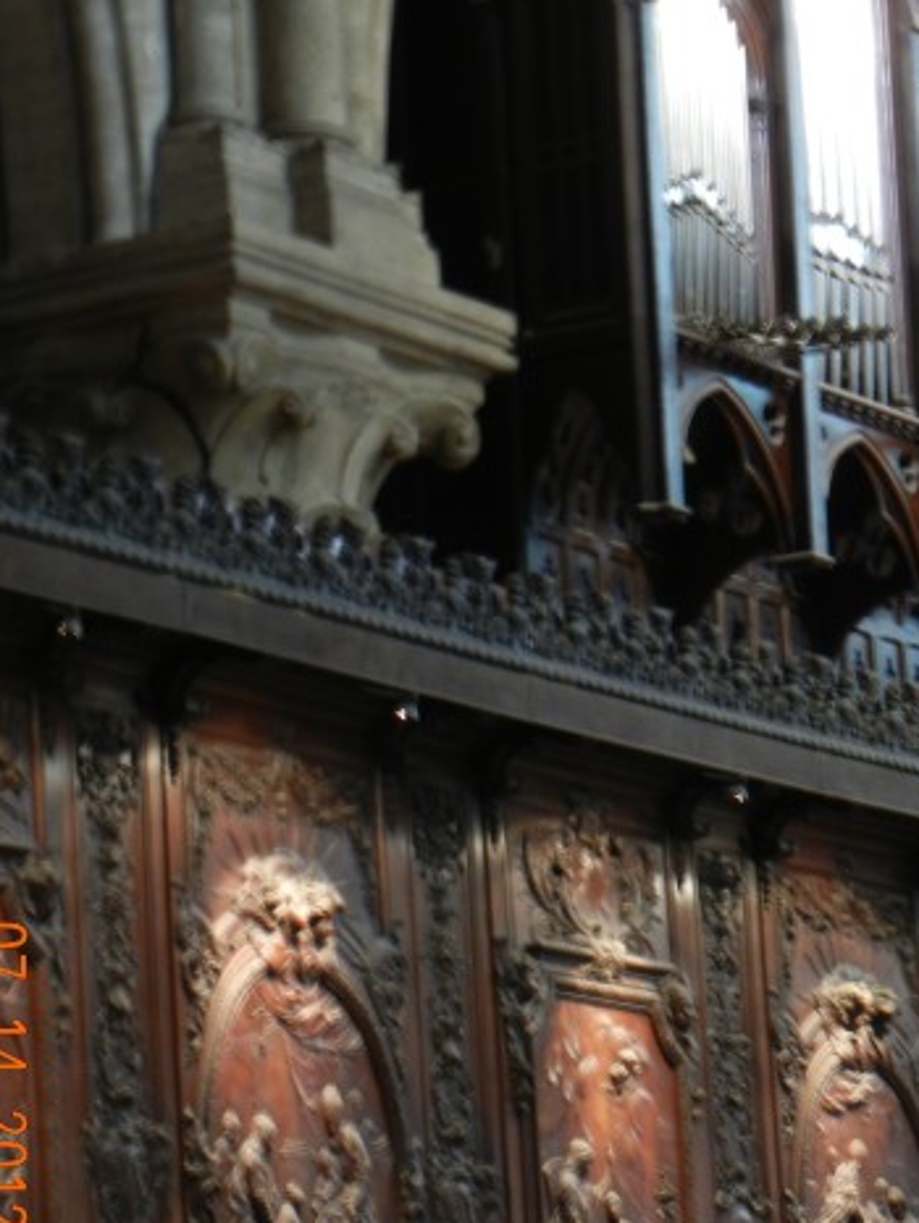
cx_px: 601
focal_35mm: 168
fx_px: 5941
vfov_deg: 11.8
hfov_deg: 8.8
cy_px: 533
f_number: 4.5
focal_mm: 18.3
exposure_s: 1/1.1
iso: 200
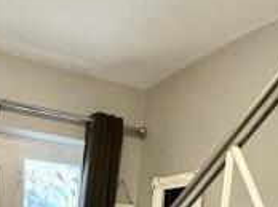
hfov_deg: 39.2
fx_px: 377
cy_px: 314
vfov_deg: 24.0
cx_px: 63
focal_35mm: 47
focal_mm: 2.22
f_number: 2.2
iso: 320
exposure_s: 1/60
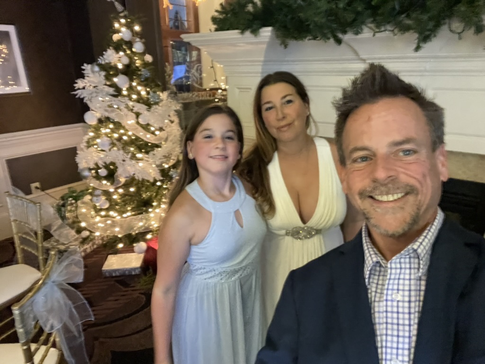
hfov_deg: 73.9
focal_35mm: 23
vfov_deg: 58.9
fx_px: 322
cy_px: 182
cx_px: 242
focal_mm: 2.71
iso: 1000
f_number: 2.2
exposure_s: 1/15
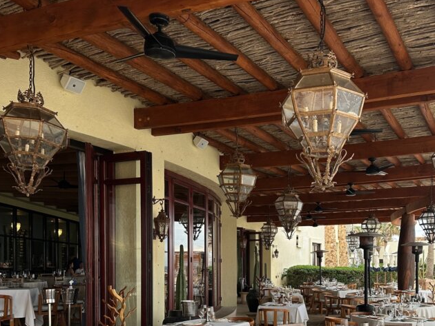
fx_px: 490
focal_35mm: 39
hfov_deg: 46.8
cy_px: 263
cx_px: 303
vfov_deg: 35.6
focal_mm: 6.86
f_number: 1.78
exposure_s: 1/121
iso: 100
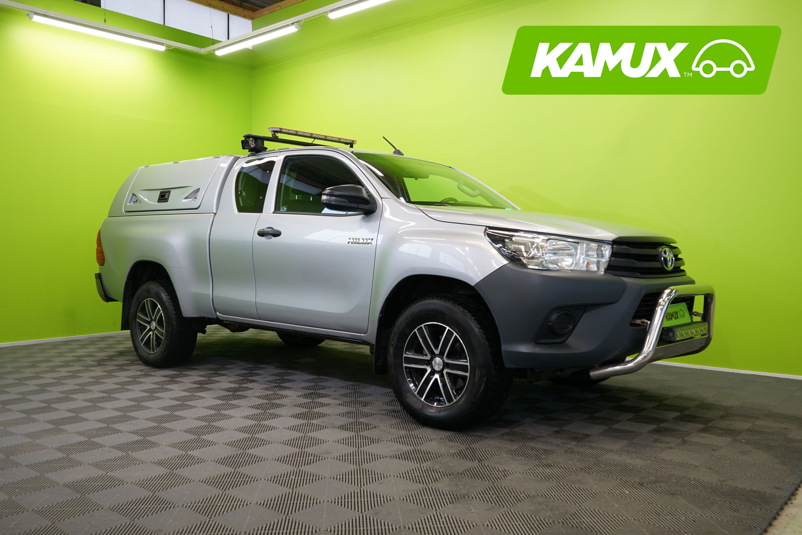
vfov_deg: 43.6
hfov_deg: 61.9
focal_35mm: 30
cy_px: 268
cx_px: 401
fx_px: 668
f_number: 5.6
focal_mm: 30
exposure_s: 1/30
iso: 500
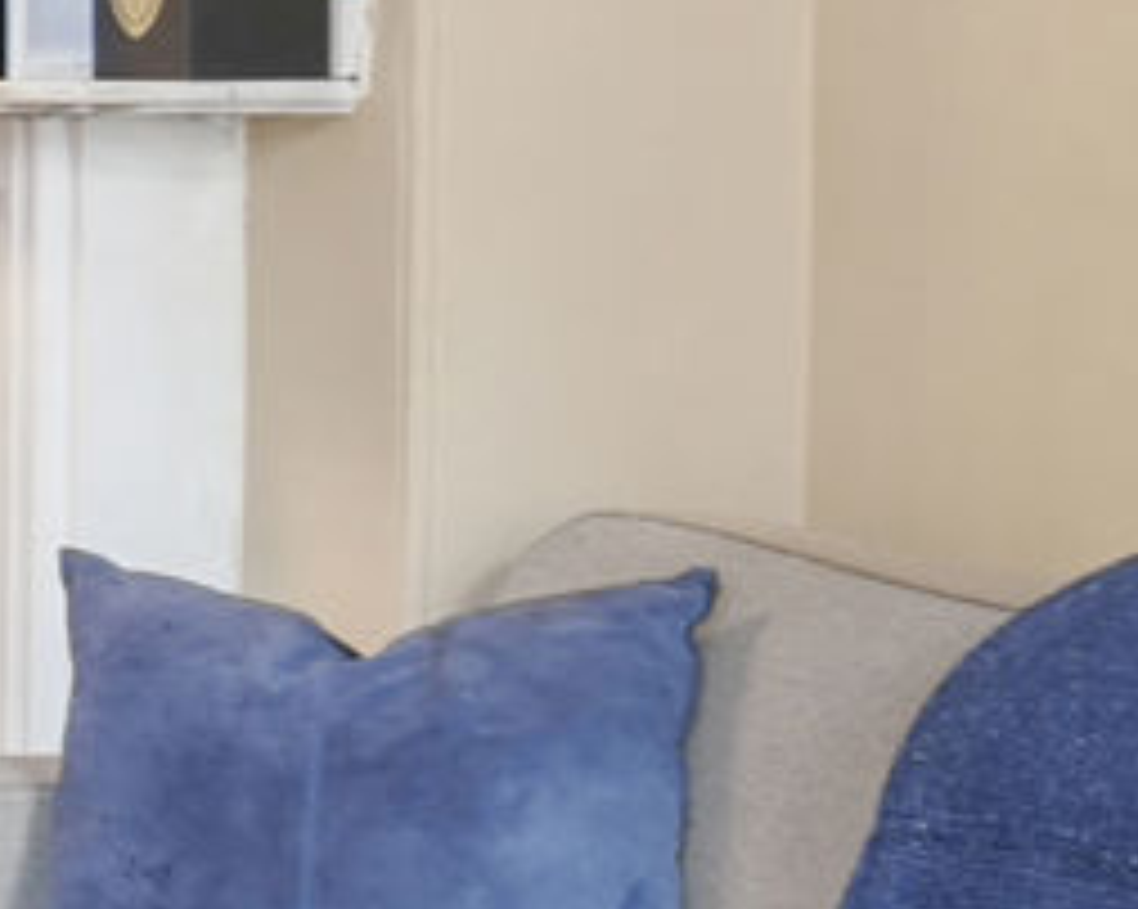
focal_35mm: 89
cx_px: -1700
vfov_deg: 17.1
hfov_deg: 13.9
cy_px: 146
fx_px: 2995
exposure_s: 1/4
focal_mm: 10
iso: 320
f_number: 7.1
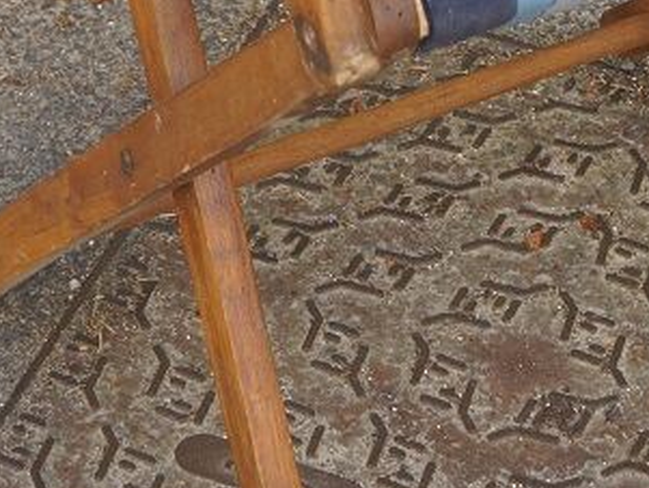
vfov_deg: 8.6
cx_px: 445
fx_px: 3057
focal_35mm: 163
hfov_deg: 12.1
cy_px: -532
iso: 100
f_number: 6.3
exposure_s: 1/80
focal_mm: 35
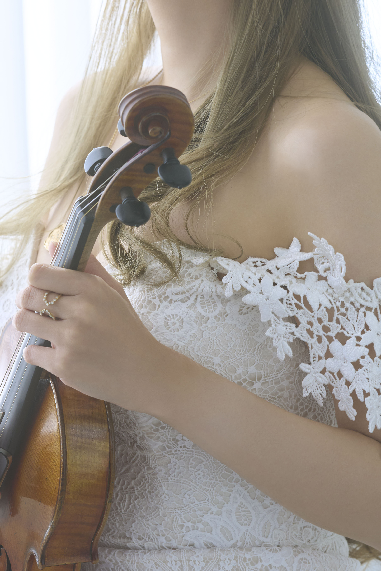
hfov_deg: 6.3
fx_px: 3460
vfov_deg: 9.4
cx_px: 168
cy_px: 191
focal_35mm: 218
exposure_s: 1/60
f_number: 6.3
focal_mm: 104
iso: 200
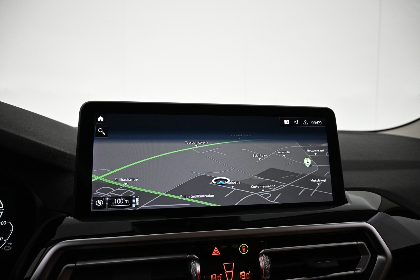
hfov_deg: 73.7
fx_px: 280
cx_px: 210
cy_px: 140
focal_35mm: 24
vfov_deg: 53.1
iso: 1600
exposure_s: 1/100
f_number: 3.5
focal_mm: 16
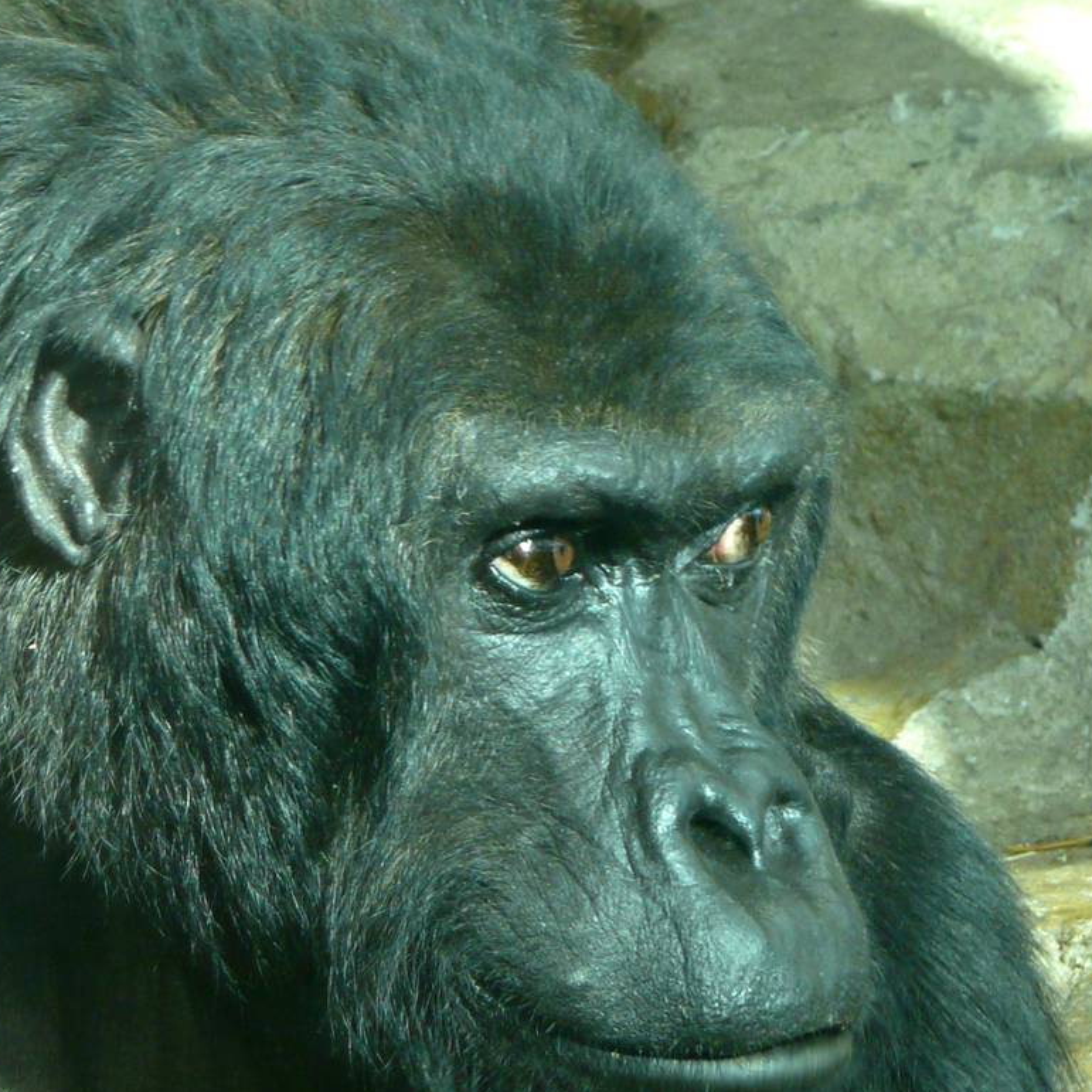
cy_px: 669
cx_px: 545
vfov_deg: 4.5
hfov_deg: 4.5
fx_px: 13884
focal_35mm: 389
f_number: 4.8
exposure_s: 1/30
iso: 160
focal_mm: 34.8
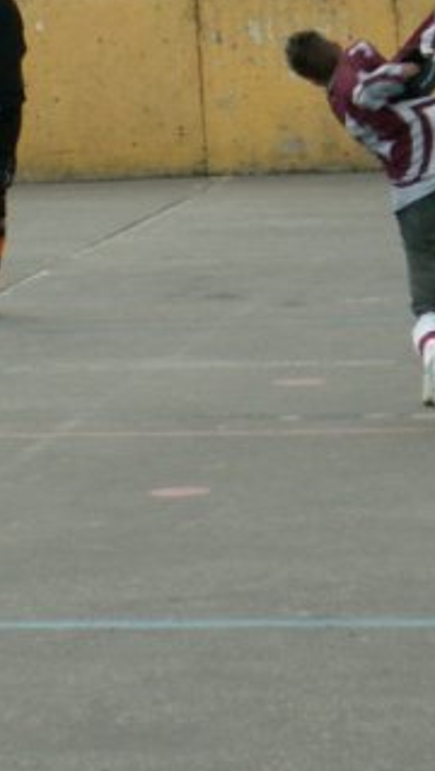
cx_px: 172
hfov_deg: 5.7
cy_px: 210
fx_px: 4357
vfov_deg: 10.1
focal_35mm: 213
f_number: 3.5
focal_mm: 13
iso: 50
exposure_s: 1/250
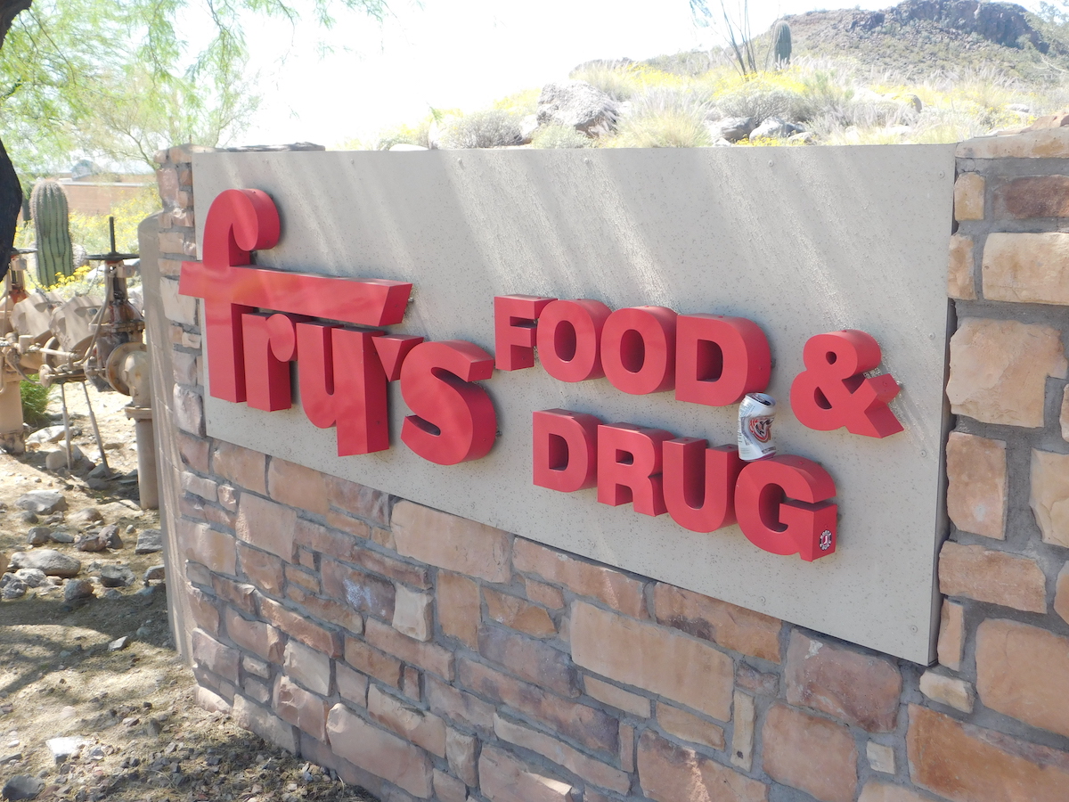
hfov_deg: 46.8
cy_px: 401
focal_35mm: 40
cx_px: 534
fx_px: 1235
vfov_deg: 36.0
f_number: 3.6
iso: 125
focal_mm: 7.1
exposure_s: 1/320
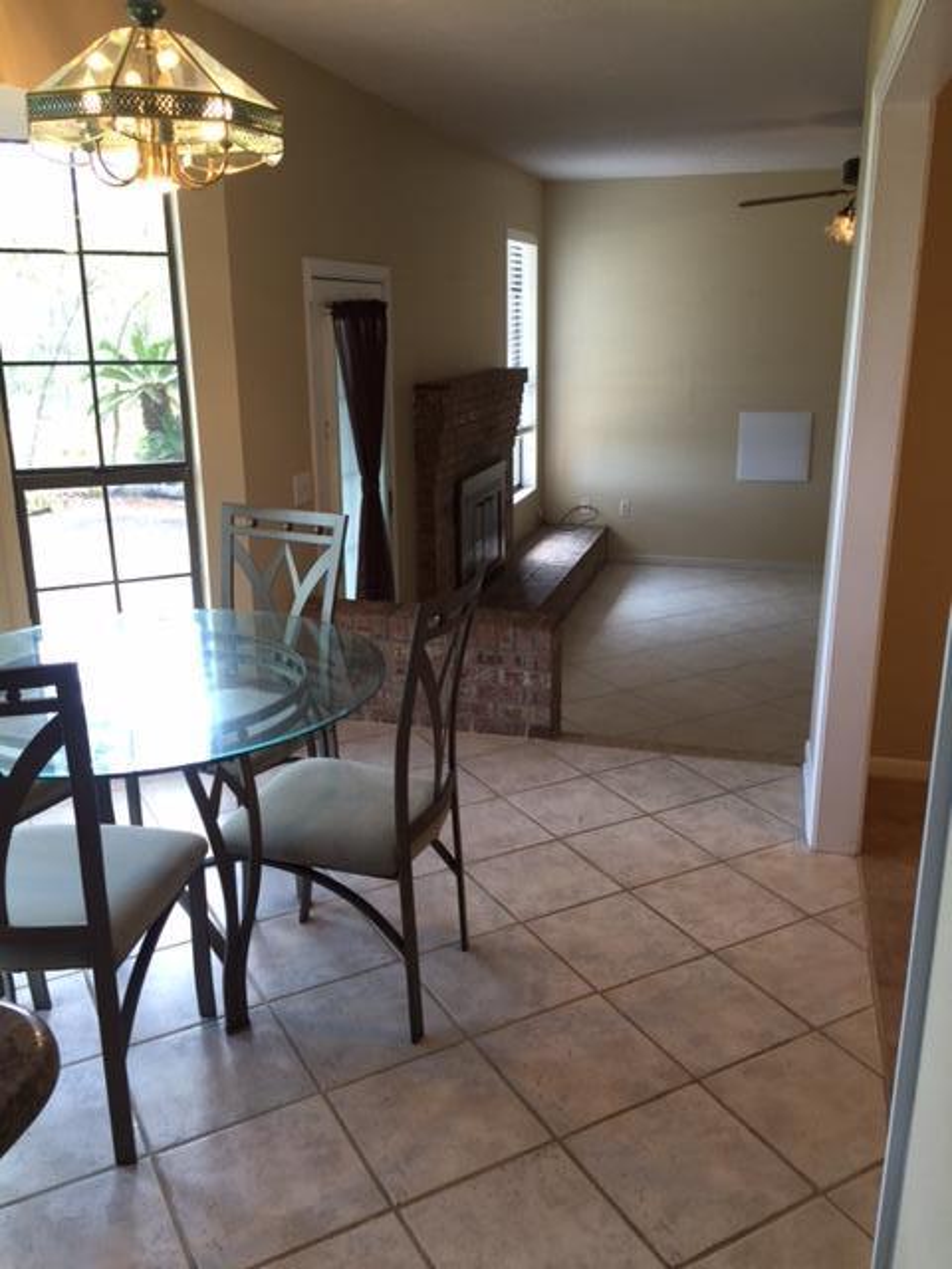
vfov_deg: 61.7
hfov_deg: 48.2
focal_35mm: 29
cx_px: 476
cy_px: 634
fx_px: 1063
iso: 40
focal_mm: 4.15
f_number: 2.2
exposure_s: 1/60
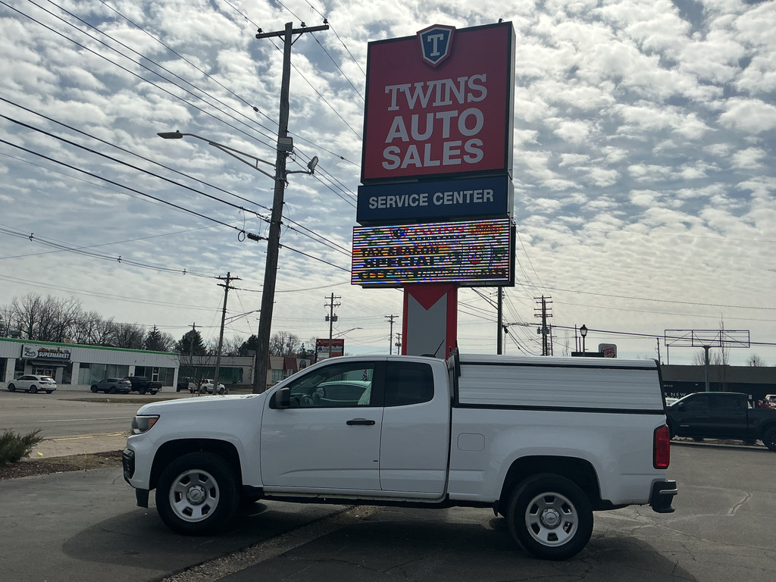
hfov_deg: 61.7
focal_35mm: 29
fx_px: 650
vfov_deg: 48.2
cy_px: 291
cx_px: 388
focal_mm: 3
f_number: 1.8
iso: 25
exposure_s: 1/8621
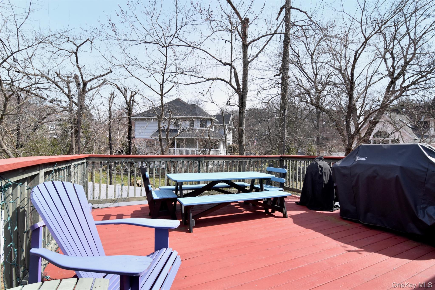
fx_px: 199
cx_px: 218
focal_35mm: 16
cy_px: 145
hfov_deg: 95.0
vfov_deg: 72.0
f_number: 14
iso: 500
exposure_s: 1/200
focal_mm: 11
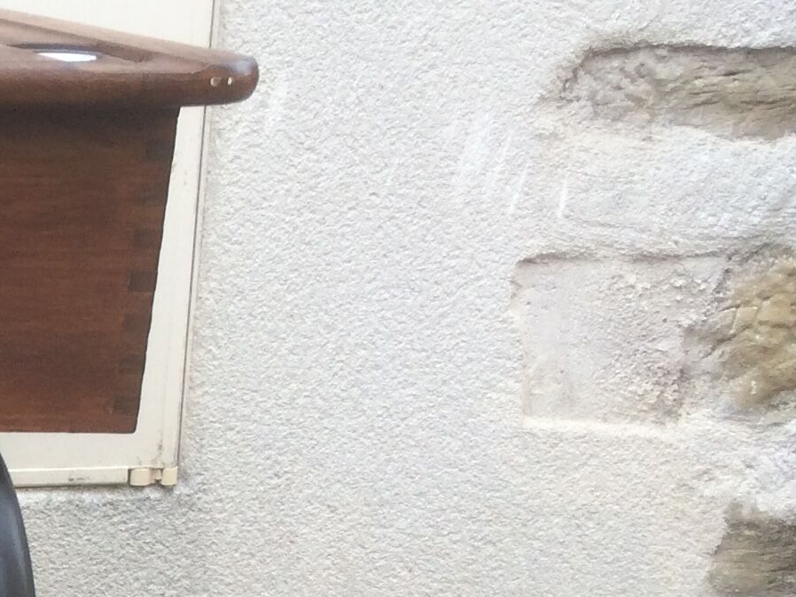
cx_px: -615
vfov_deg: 13.8
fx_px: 2438
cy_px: 604
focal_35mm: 106
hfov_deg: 15.9
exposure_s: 1/243
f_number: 2.2
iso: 32
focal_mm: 4.15
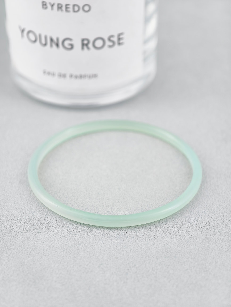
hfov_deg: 17.4
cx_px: 116
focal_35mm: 85
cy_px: 154
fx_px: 754
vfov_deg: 23.0
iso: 125
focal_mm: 22.48
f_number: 2.67
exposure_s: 1/160
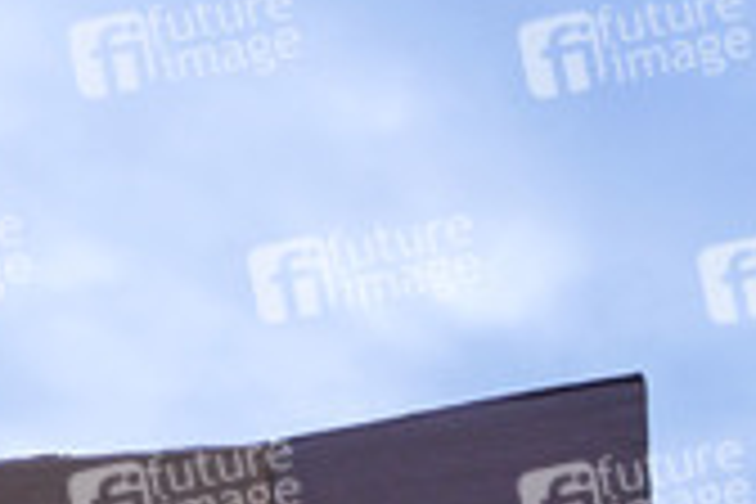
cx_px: -205
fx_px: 2373
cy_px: 608
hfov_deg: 17.1
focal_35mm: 113
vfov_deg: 11.9
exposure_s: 1/80
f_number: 5
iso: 6400
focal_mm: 42
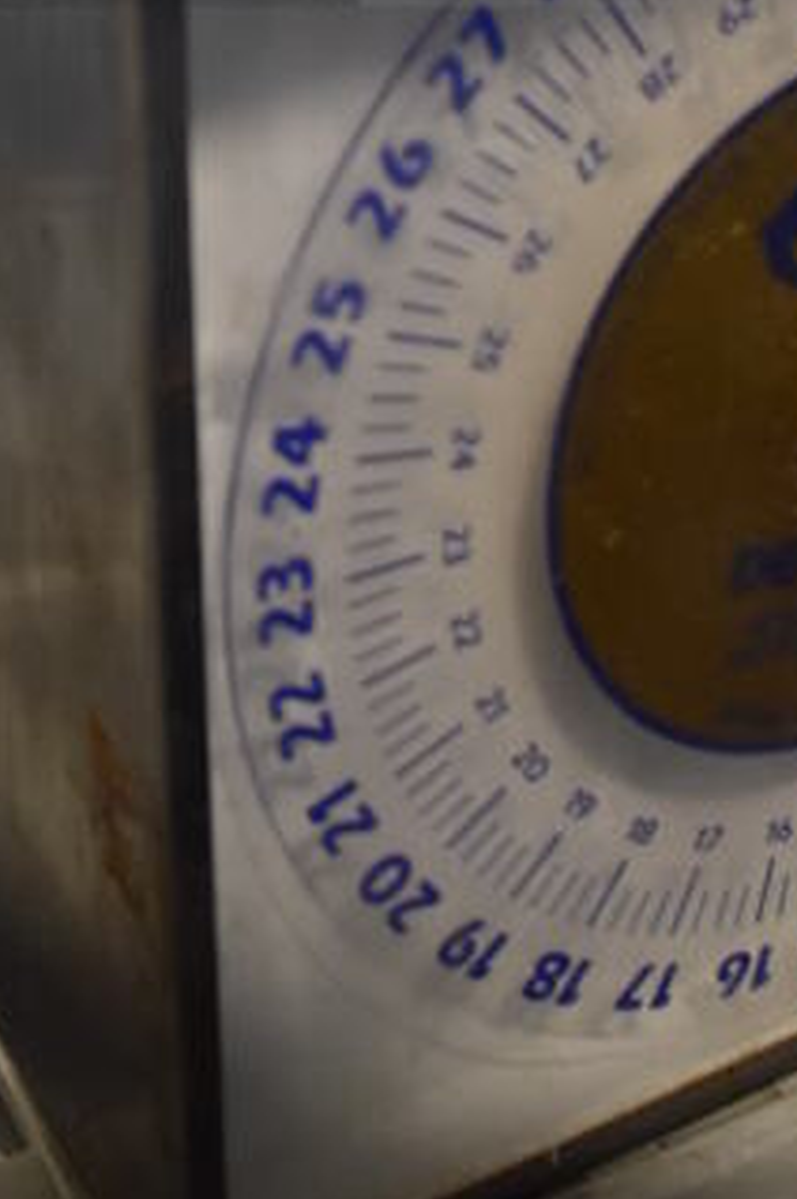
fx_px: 2862
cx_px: 316
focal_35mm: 86
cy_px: -190
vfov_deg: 22.1
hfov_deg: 15.8
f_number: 3.5
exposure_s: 1/125
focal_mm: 20
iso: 1000
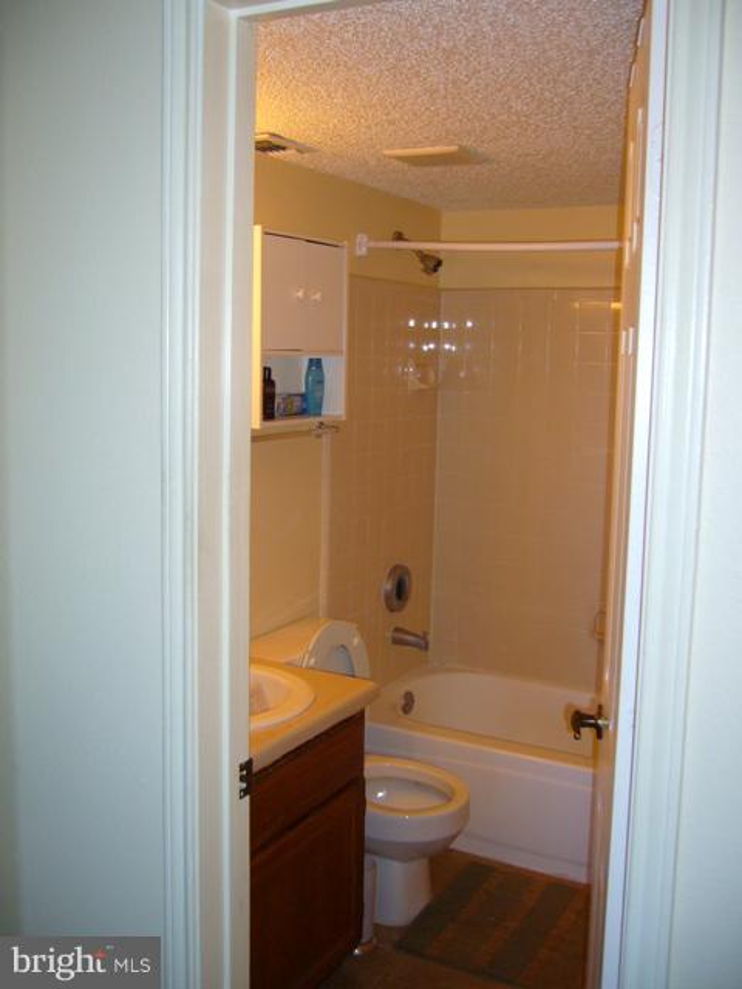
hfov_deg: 40.7
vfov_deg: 52.6
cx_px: 371
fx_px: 1000
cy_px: 494
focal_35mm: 35
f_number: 2.8
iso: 100
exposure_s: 1/30
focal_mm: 5.8
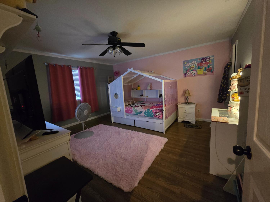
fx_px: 101
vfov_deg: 89.9
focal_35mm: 13
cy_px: 101
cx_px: 135
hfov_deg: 106.2
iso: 1250
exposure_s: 1/30
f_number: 2.2
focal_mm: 2.2
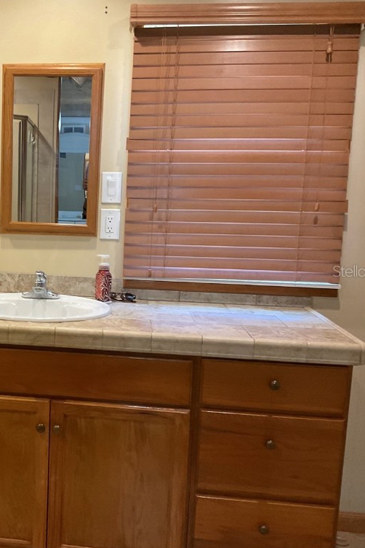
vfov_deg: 47.4
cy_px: 271
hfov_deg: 31.0
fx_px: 623
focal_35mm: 41
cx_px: 29
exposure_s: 1/60
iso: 125
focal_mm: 3
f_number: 1.8
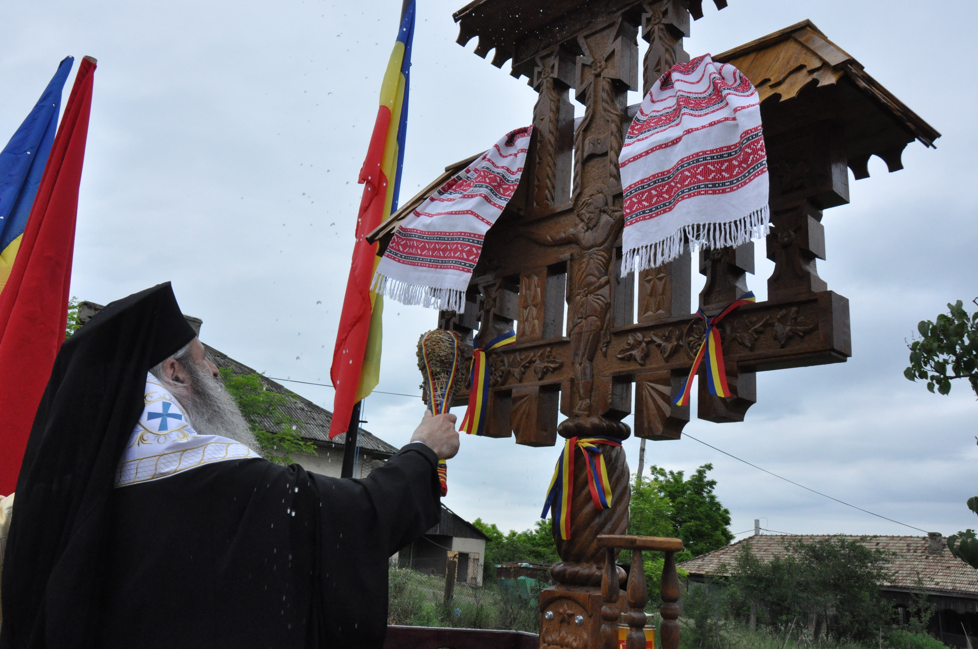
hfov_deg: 62.0
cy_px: 324
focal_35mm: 30
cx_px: 489
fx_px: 814
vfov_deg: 43.5
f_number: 11
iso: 1600
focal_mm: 20
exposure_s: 1/500
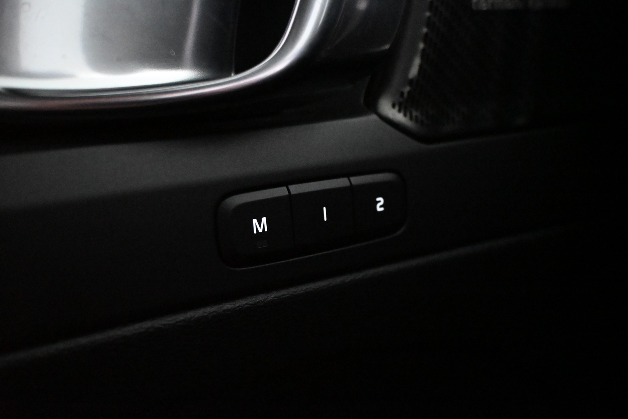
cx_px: 314
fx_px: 589
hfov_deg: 56.1
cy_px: 210
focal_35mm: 34
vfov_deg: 39.1
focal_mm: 22.5
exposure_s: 1/125
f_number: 4
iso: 11400
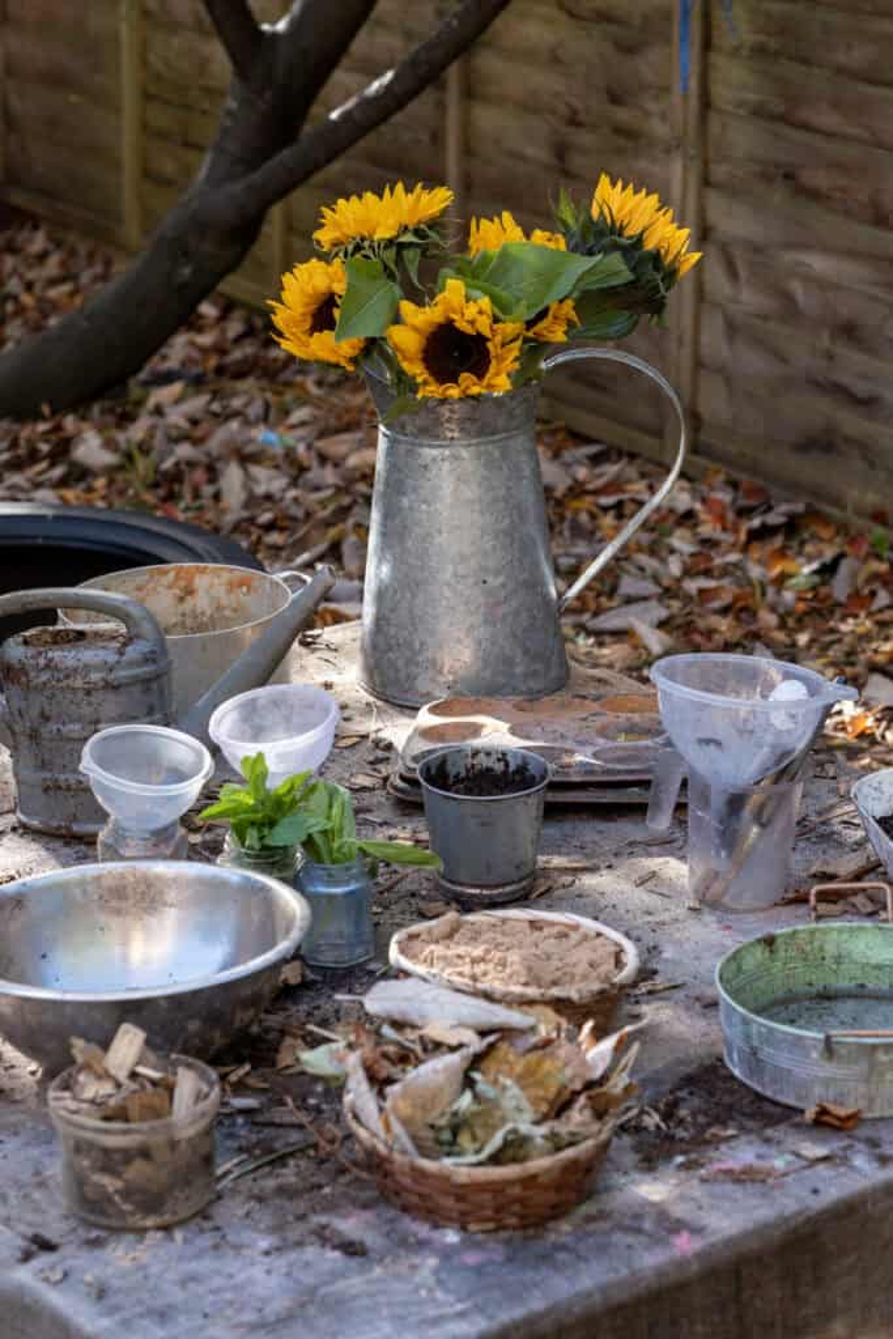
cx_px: 446
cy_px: 670
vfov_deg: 24.2
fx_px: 3124
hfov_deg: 16.3
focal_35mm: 84
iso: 250
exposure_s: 1/125
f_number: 4.5
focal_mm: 56
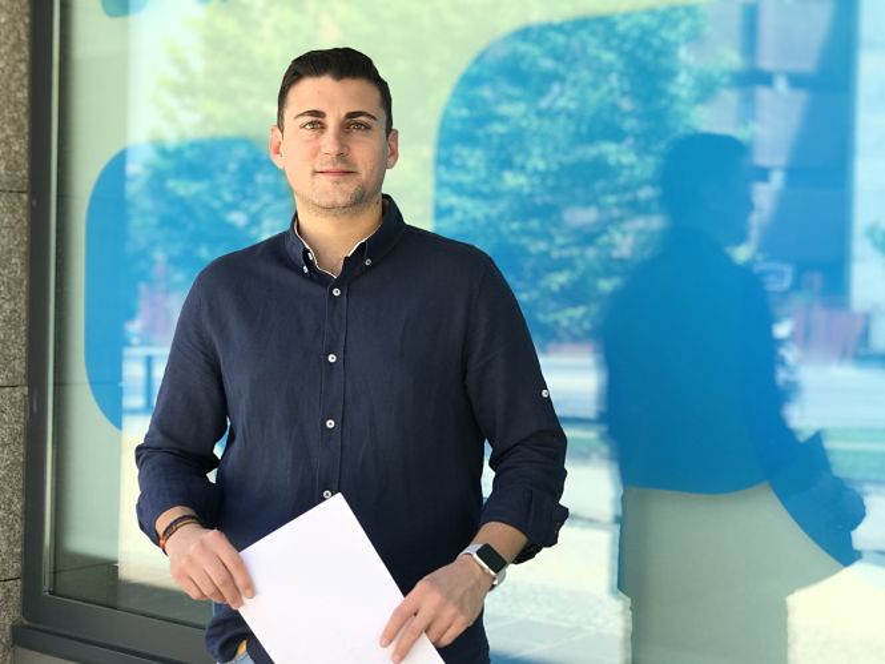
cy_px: 332
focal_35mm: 57
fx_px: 1458
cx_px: 442
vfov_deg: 25.7
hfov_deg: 33.8
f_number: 2.8
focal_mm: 6.6
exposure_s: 1/116
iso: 20
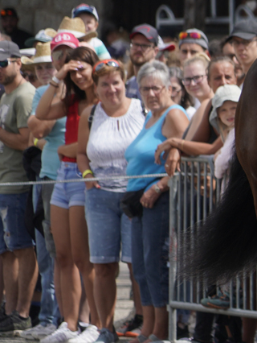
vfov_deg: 3.0
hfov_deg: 2.3
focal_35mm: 650
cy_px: 198
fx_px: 6428
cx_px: 453
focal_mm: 240
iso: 200
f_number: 6.3
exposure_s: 1/1000
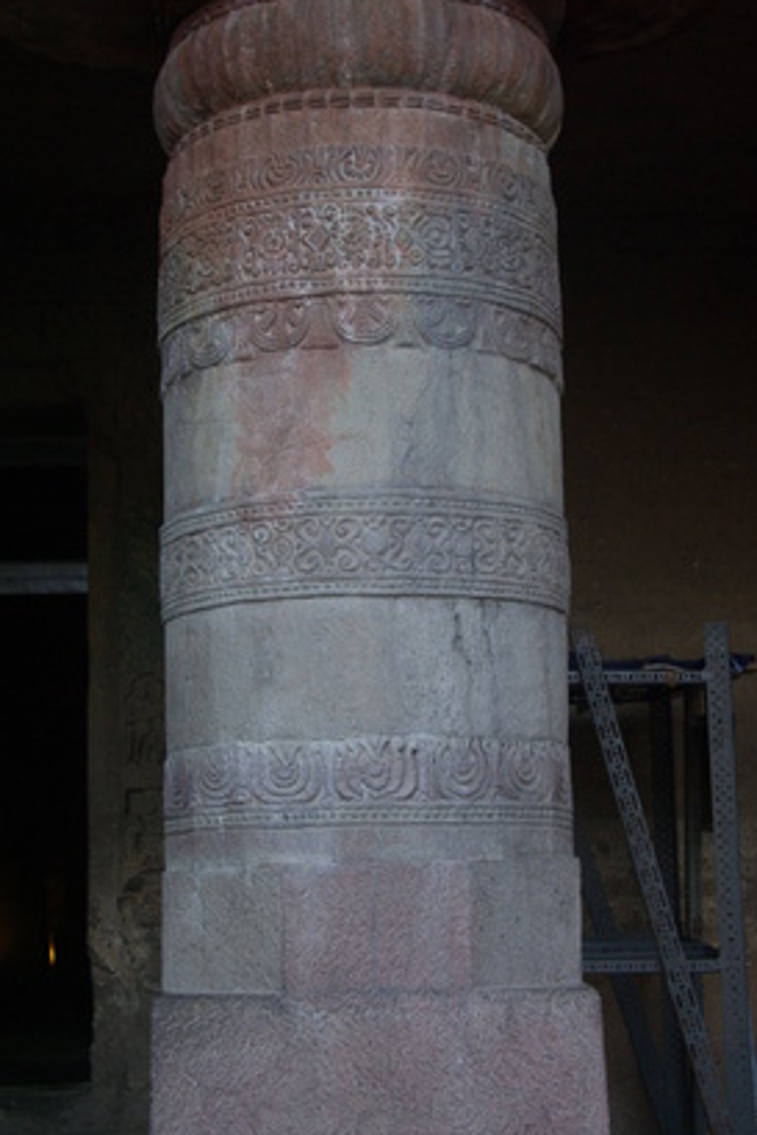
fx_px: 1941
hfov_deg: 22.1
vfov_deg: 32.6
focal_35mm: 62
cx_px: 391
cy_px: 583
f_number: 4.5
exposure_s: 1/45
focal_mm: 35
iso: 400
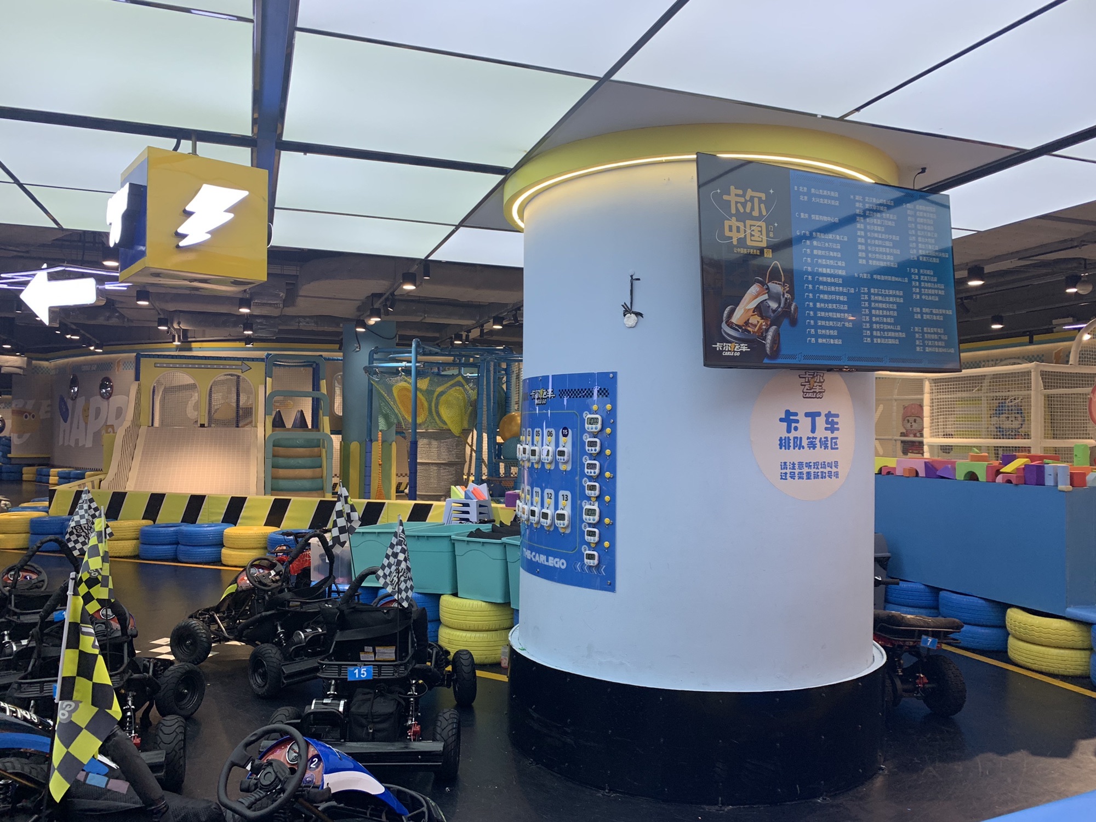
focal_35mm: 26
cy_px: 411
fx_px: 823
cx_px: 548
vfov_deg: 53.1
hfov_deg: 67.3
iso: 64
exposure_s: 1/121
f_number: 1.8
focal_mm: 4.25
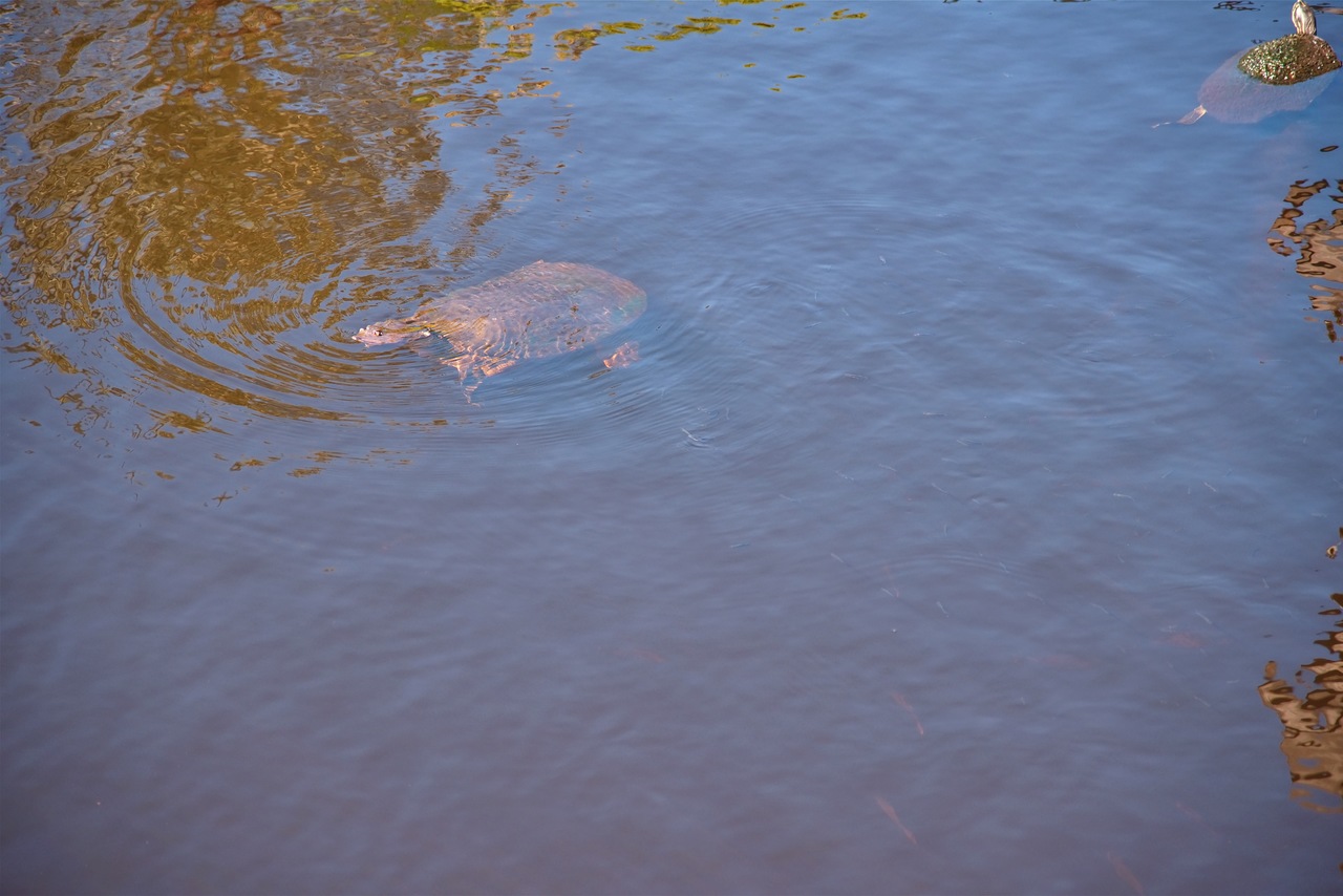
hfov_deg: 17.1
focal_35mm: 120
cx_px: 672
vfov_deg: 11.4
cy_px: 448
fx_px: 4477
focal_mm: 120
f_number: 4
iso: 200
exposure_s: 1/250
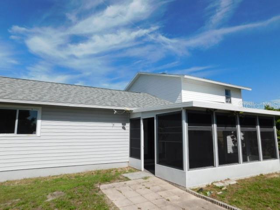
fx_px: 186
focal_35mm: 23
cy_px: 105
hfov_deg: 73.9
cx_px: 140
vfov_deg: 58.9
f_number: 6
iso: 125
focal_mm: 4
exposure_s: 1/800
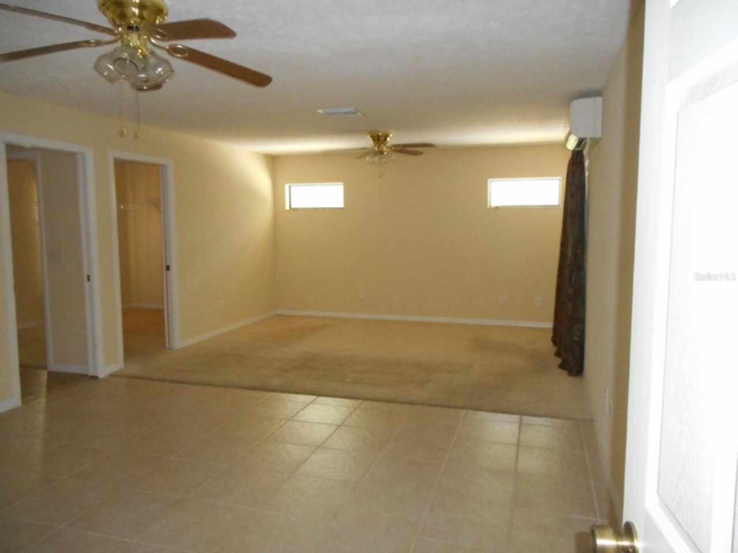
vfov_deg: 54.9
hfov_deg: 69.4
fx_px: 533
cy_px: 276
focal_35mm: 25
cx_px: 369
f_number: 3.7
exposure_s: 1/25
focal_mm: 4.5
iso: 640
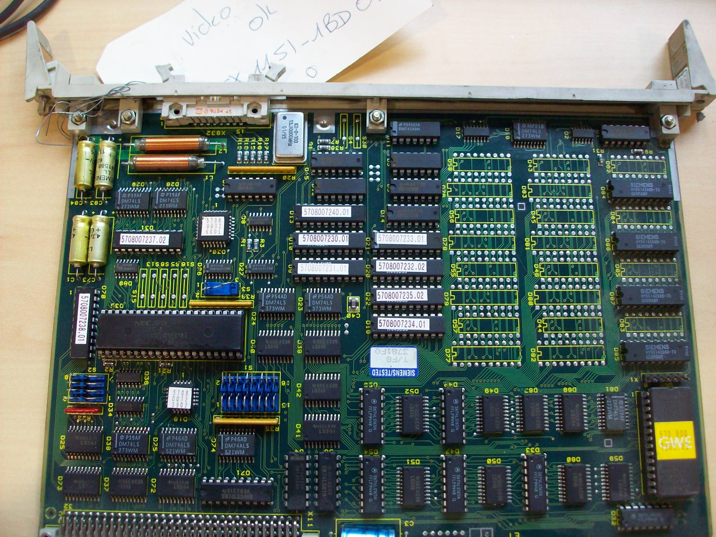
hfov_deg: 54.0
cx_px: 358
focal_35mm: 34
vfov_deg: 41.8
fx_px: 703
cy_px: 268
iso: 160
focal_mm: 5.7
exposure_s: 1/26.7
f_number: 2.8
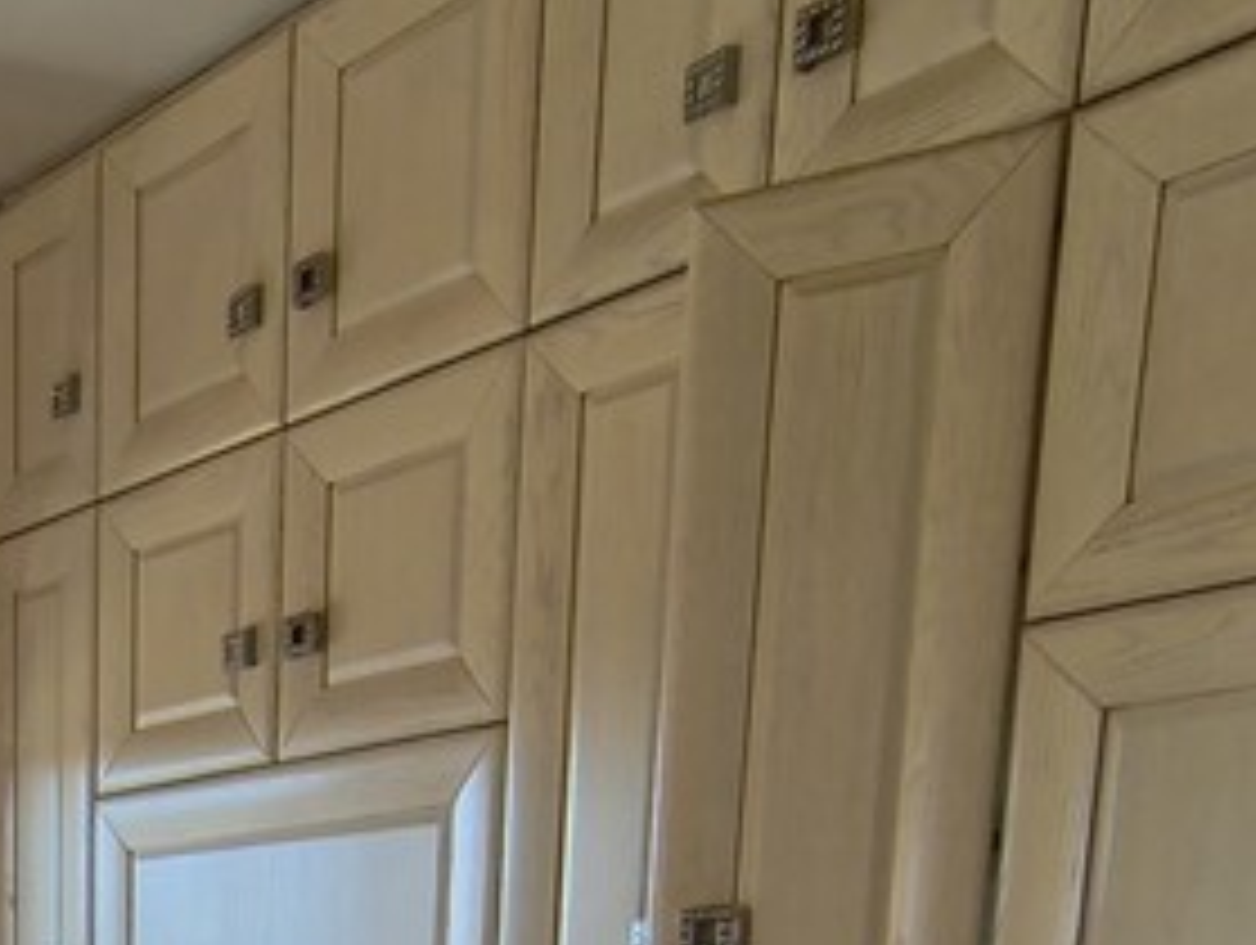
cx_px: -248
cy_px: 1577
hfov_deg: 29.9
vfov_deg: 20.7
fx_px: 1998
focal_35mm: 55
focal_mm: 1.65
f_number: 2.2
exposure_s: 1/50
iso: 50
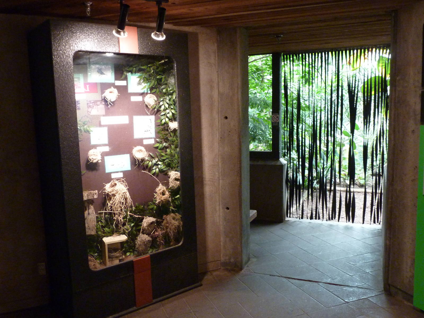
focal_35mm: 30
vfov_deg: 46.8
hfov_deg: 60.0
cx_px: 212
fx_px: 367
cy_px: 159
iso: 400
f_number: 3.4
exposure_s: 1/8
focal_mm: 5
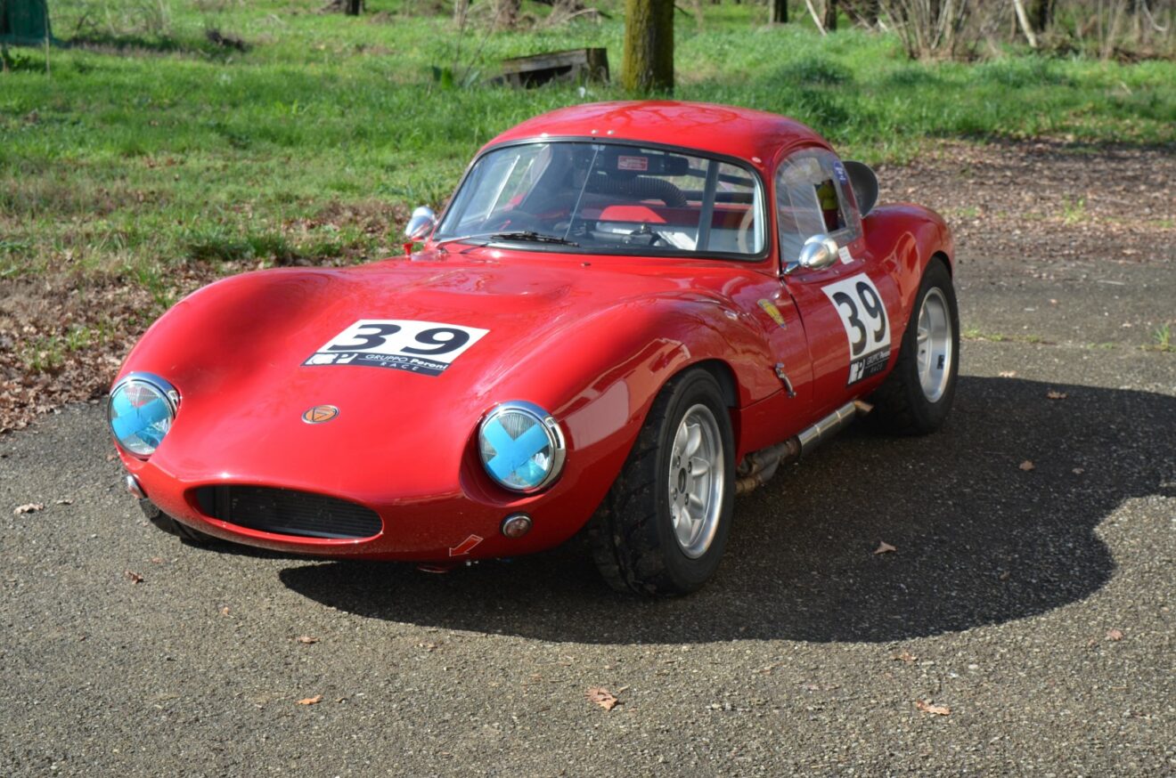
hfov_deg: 28.1
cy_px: 389
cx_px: 588
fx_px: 2347
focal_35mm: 72
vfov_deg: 18.8
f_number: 8
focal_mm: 48
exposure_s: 1/250
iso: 140
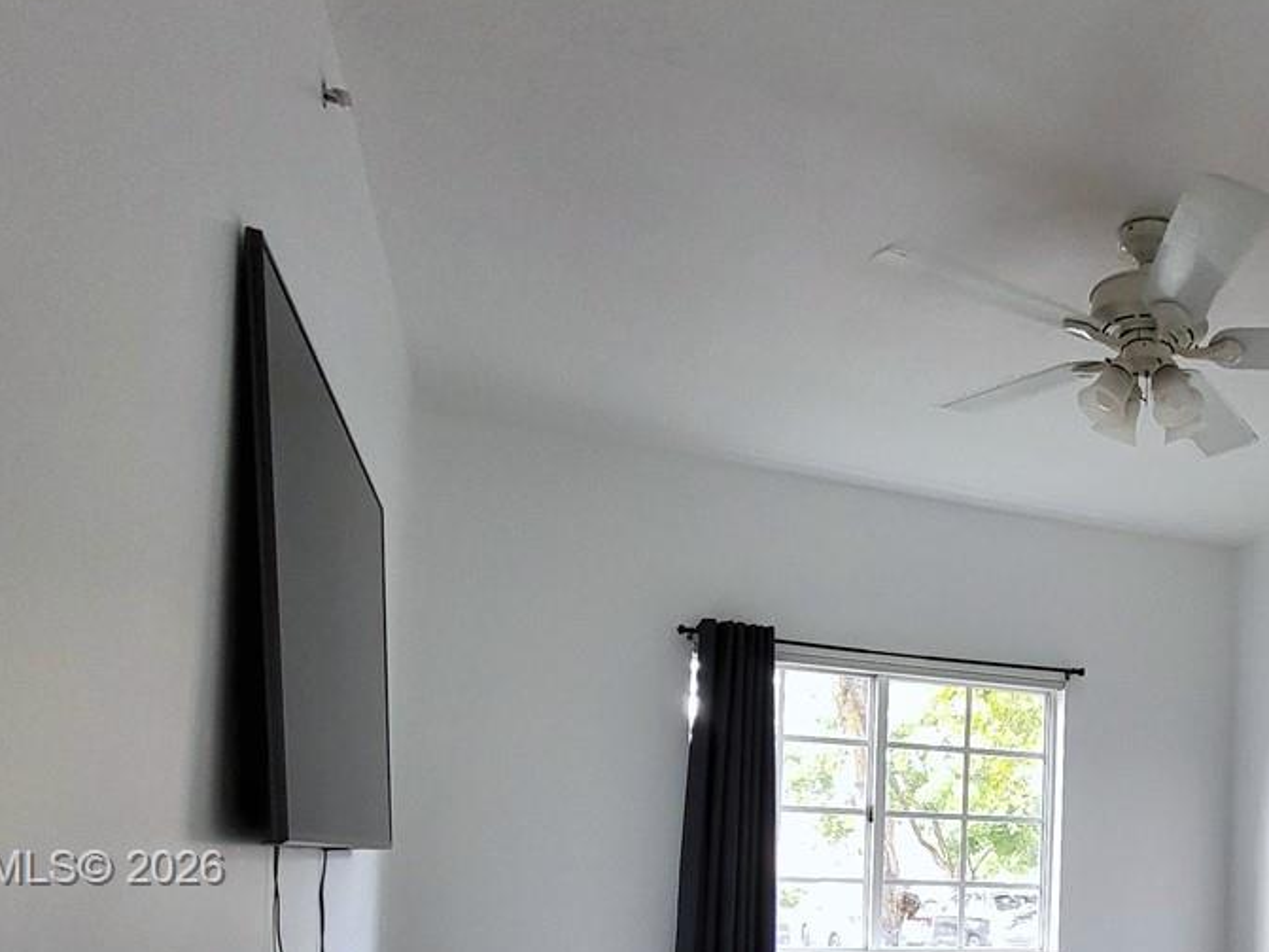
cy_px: 871
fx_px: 1136
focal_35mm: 31
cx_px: 1148
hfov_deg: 51.4
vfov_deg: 41.5
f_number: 2.2
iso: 250
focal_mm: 1.74
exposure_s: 1/60
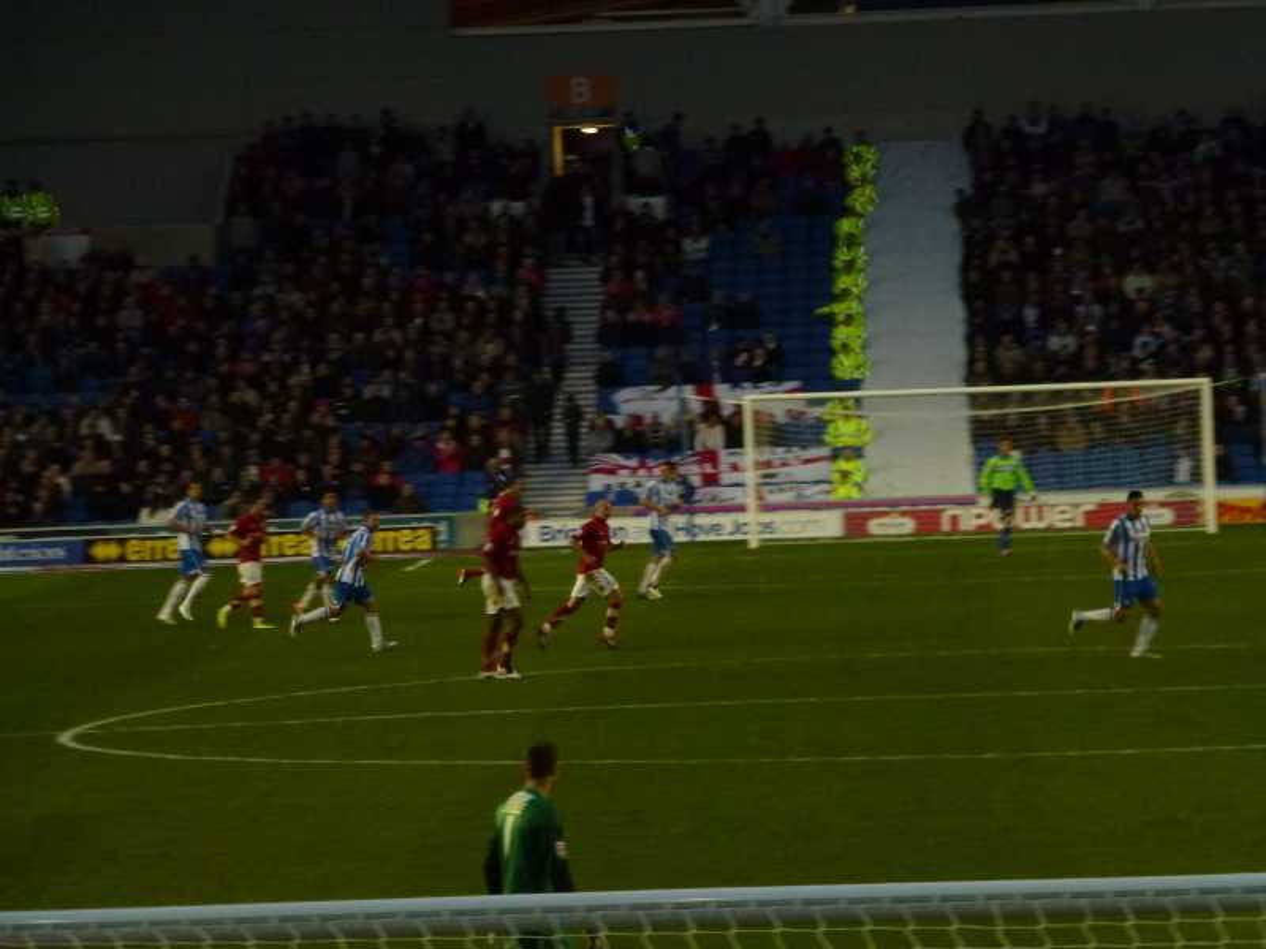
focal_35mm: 214
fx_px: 7827
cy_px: 474
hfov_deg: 9.2
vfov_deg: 6.9
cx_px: 633
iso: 400
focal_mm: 38.3
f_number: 5.5
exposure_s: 1/80
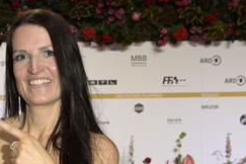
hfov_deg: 30.7
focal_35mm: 63
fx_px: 430
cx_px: 31
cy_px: 146
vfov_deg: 21.1
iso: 800
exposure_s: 1/250
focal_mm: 34
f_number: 5.6
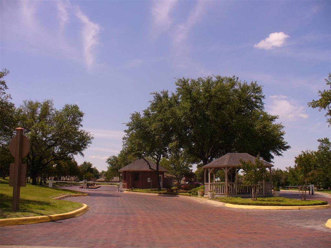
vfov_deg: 38.7
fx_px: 354
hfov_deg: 50.1
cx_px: 166
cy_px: 124
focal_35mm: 37
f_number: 5.6
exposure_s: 1/400
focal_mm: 6.1
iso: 80
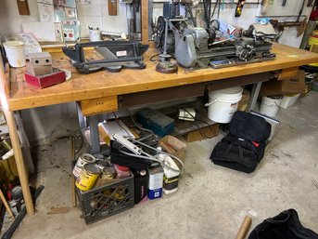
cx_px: 159
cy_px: 120
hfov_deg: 67.3
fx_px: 239
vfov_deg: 53.0
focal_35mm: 26
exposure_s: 1/40
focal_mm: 5.7
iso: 500
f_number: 1.5
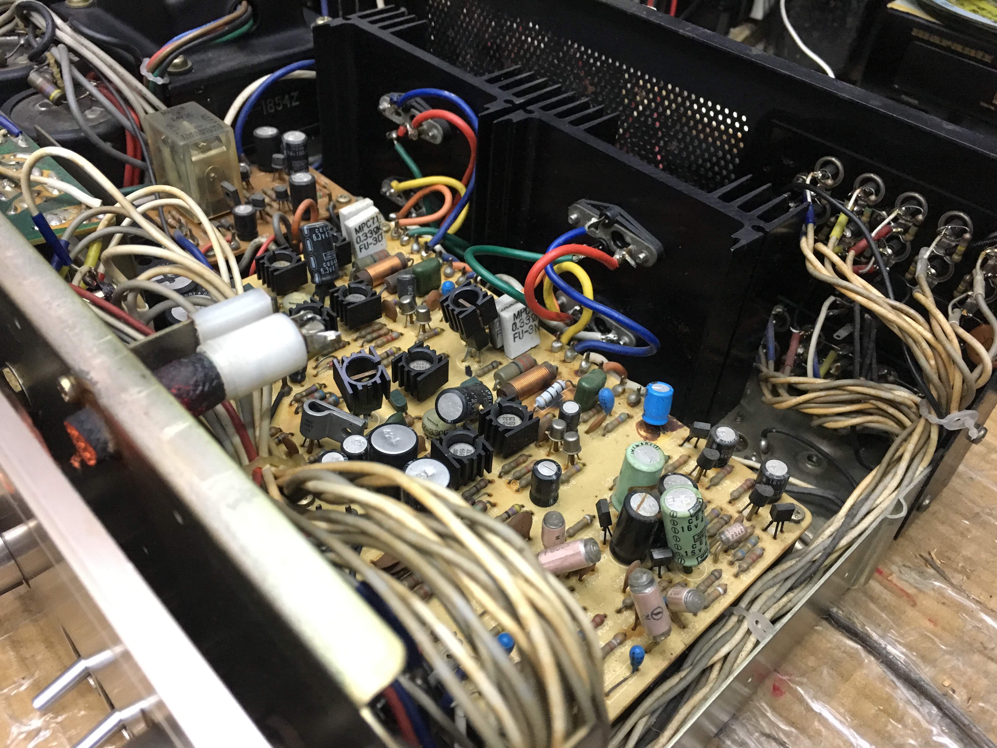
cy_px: 374
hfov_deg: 61.7
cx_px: 498
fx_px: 835
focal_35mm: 29
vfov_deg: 48.2
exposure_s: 1/25
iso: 200
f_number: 2.2
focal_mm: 4.15
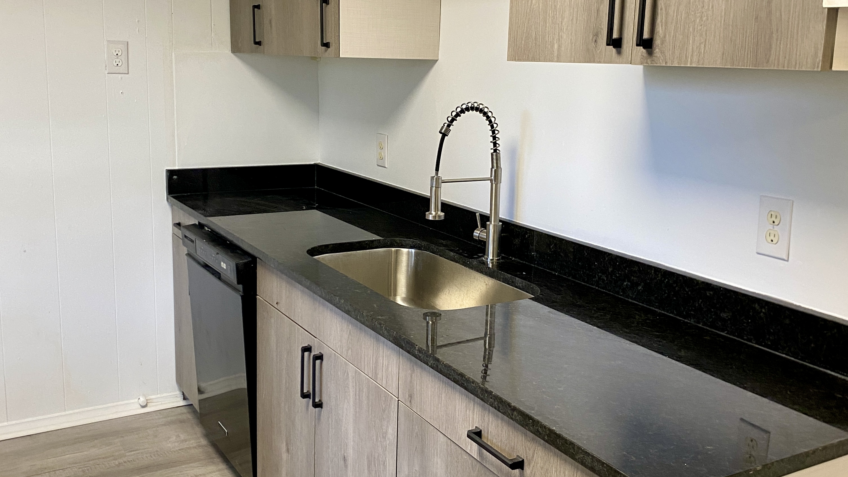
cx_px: 422
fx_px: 854
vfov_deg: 31.2
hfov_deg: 52.8
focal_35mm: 38
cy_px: 211
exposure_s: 1/60
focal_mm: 4.25
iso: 100
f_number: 1.8
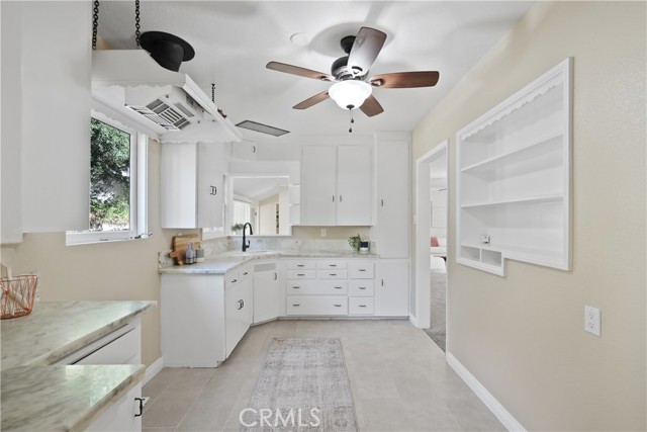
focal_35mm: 16
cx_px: 324
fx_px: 288
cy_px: 216
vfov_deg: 73.8
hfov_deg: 96.7
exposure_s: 1/15
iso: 640
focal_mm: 16
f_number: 4
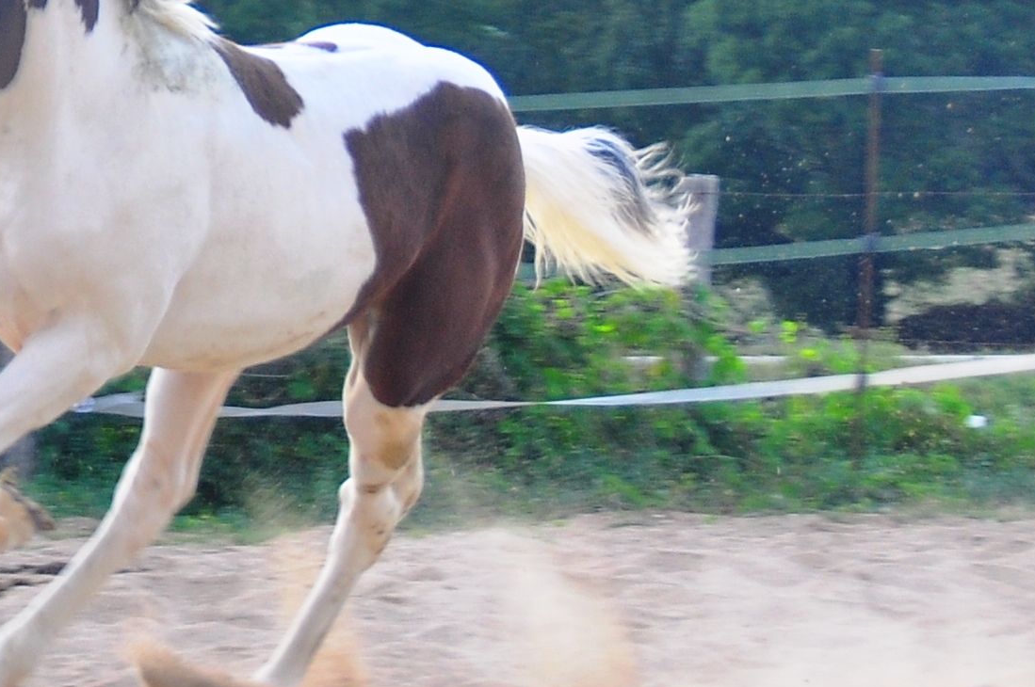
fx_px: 4221
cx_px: 162
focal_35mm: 147
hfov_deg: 13.9
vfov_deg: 9.3
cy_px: 210
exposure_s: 1/250
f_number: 4.8
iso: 200
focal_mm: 56
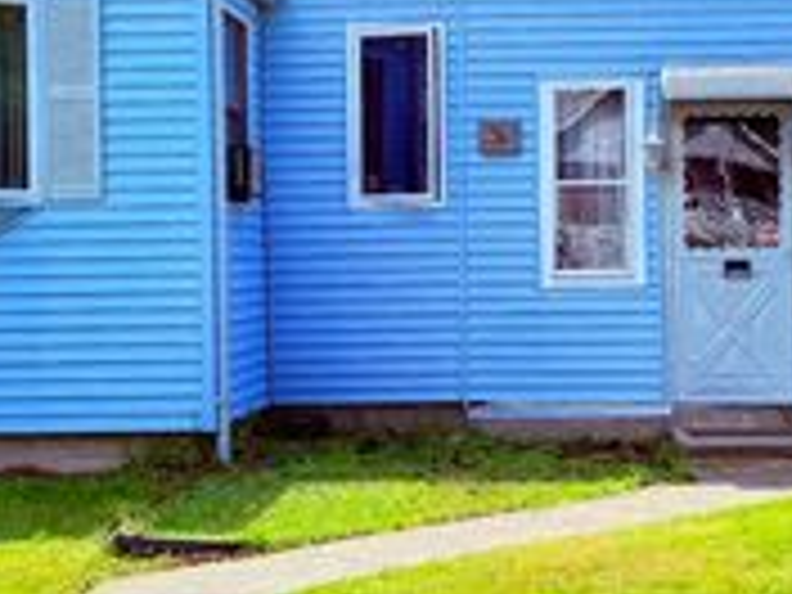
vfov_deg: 21.6
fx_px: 1556
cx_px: 464
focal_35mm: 68
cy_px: 227
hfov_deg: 28.5
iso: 100
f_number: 1.78
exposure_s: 1/1949
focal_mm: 6.76
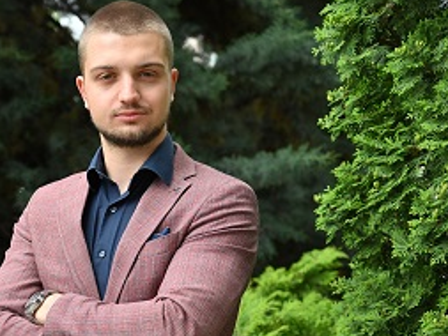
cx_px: 154
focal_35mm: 88
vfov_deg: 16.8
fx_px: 1139
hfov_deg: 22.2
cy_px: 212
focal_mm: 58
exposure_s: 1/250
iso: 200
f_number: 4.5
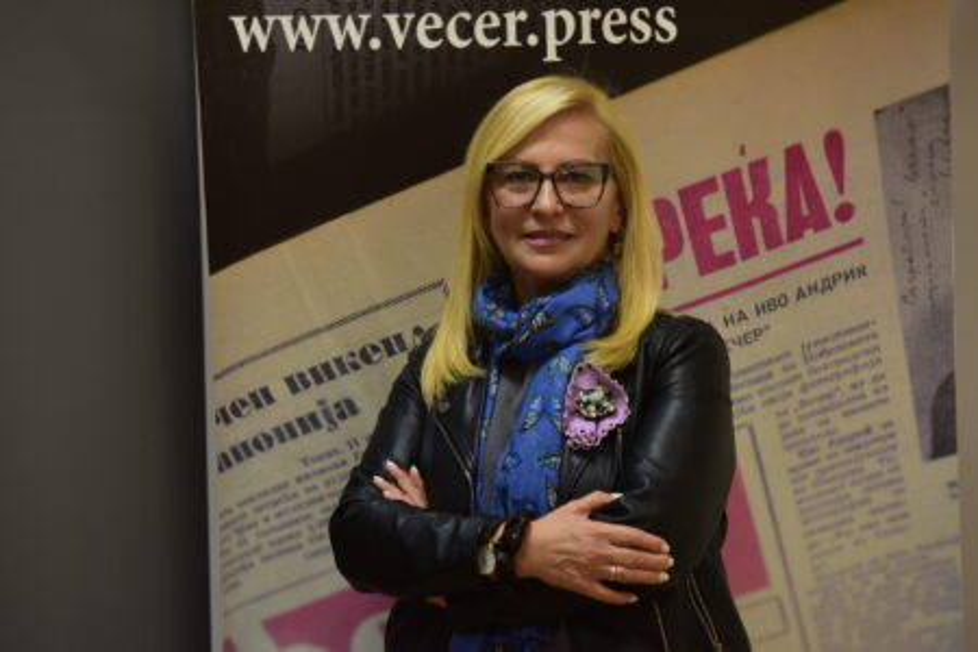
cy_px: 326
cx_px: 489
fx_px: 3939
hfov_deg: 14.2
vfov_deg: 9.5
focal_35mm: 145
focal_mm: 145
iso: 2000
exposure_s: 1/125
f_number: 4
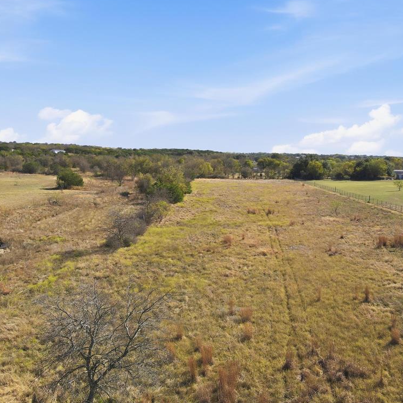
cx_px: 221
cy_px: 199
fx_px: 382
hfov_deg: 55.5
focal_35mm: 29
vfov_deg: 55.6
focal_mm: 4.5
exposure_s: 1/725
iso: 100
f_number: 2.8
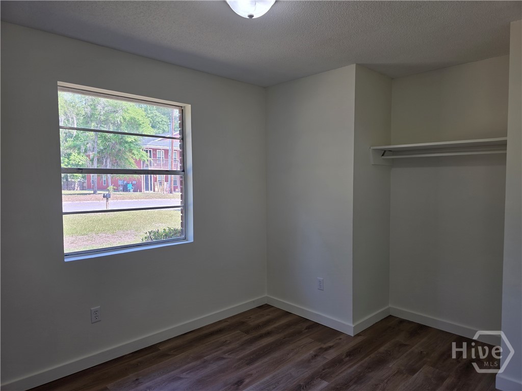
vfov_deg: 58.9
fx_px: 347
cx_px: 261
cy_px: 196
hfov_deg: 73.9
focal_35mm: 23
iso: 20
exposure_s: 1/120
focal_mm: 6.3
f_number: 1.7
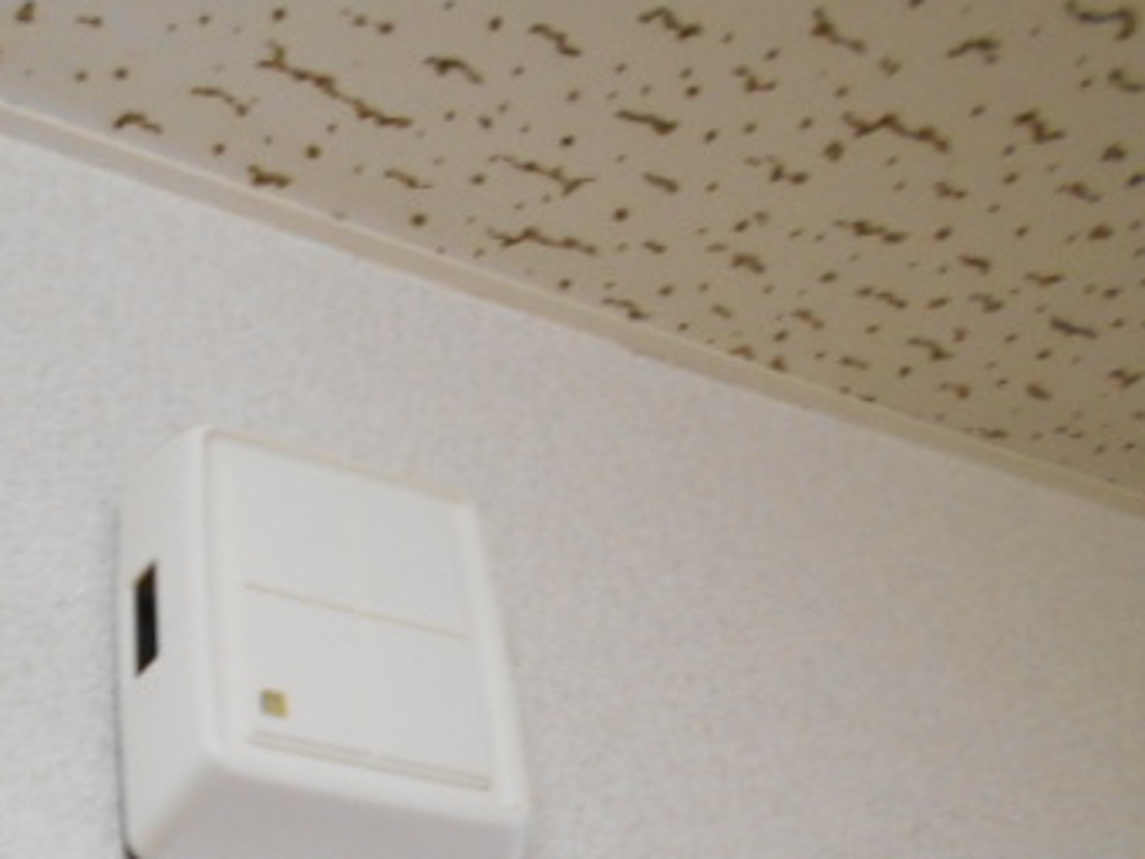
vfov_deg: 28.3
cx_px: 300
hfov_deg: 38.0
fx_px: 1621
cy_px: 802
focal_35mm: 49
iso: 400
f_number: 3.2
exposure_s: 1/25
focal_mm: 4.6
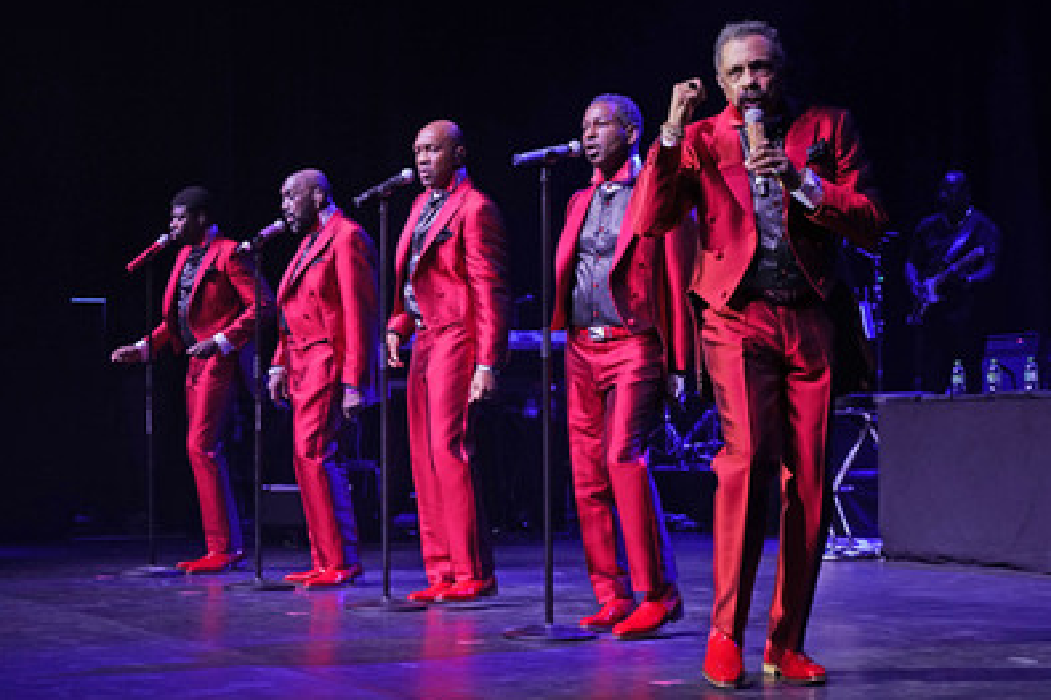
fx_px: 1897
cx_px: 488
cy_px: 343
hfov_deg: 31.0
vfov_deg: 20.9
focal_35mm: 65
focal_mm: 57
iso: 1600
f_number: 5.6
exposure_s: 1/160
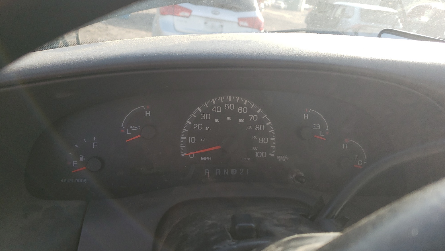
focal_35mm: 29
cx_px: 226
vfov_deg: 40.2
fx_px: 342
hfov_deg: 66.1
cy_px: 130
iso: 50
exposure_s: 1/500
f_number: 1.5
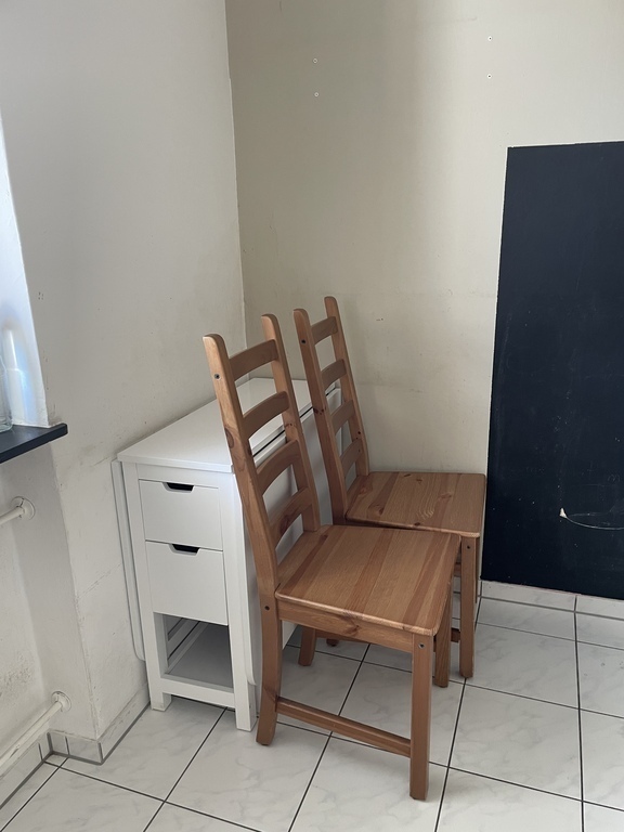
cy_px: 416
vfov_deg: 67.3
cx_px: 312
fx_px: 625
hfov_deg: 53.1
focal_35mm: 26
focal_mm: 4.2
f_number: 1.6
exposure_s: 1/60
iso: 160
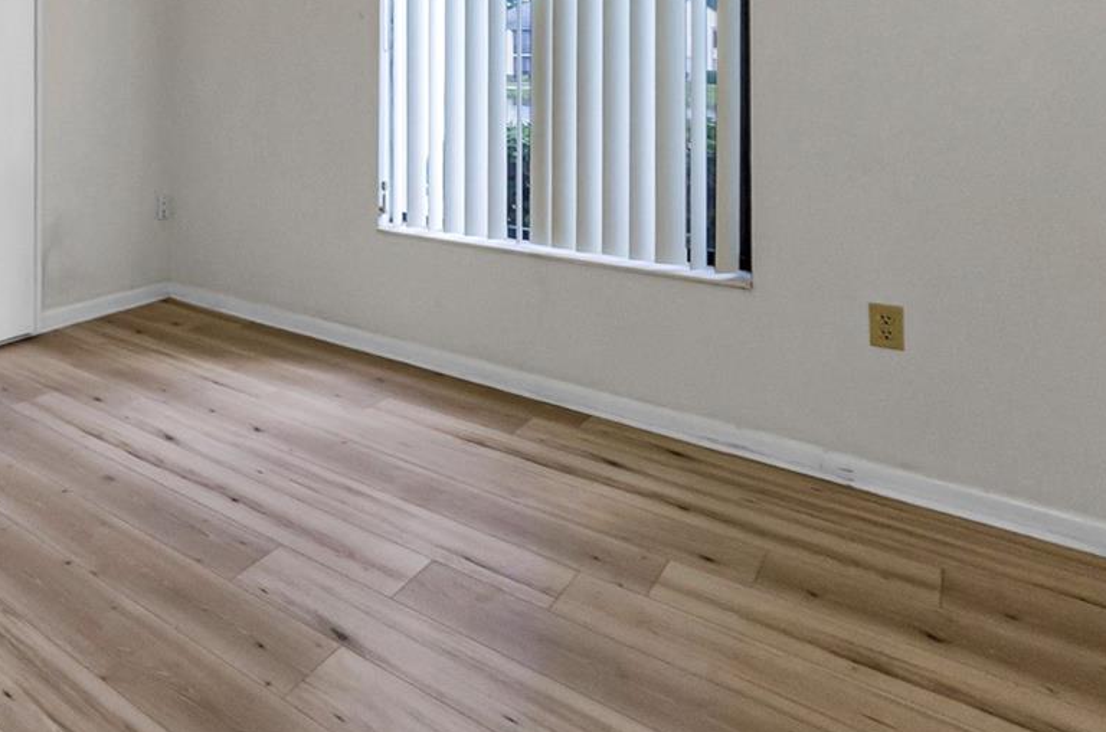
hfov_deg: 63.5
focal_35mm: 25
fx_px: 766
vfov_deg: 45.0
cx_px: 177
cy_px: 38
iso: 320
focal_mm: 8
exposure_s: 1/40
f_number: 7.1
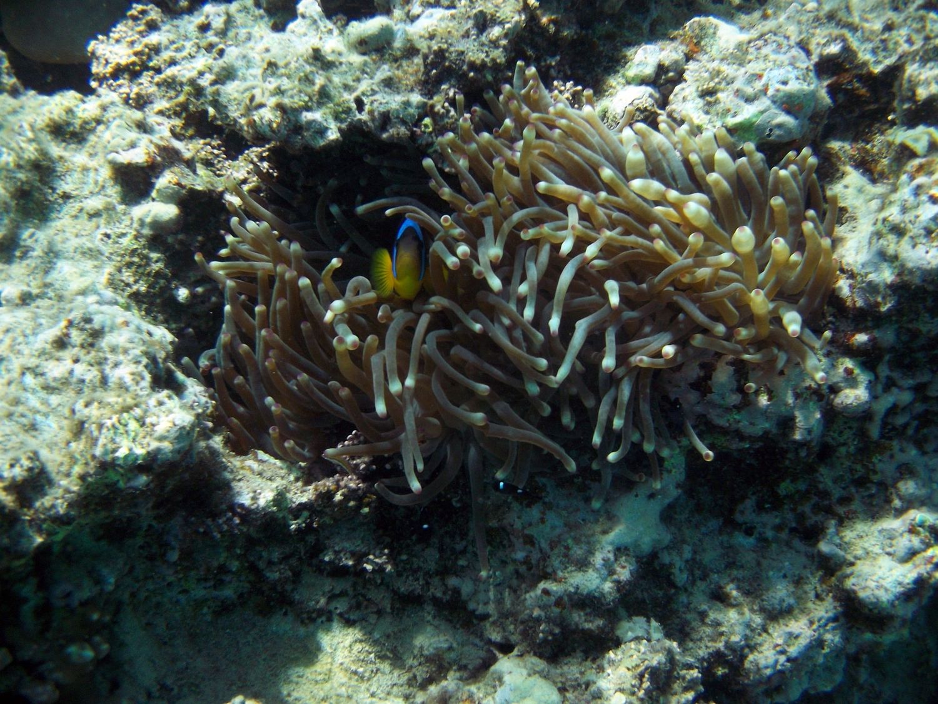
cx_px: 469
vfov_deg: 37.7
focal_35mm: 38
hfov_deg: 49.0
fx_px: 1030
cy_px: 352
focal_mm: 6.3
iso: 80
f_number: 4.5
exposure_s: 1/250
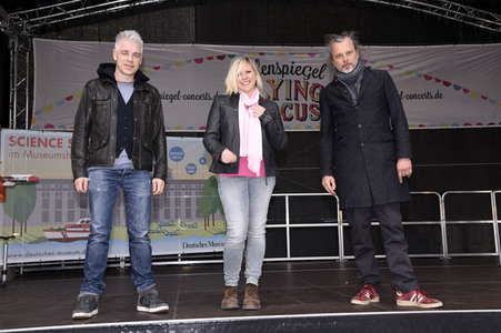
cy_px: 166
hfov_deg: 50.7
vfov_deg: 35.0
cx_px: 250
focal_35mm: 38
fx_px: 528
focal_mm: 38
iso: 125
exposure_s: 1/160
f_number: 6.3
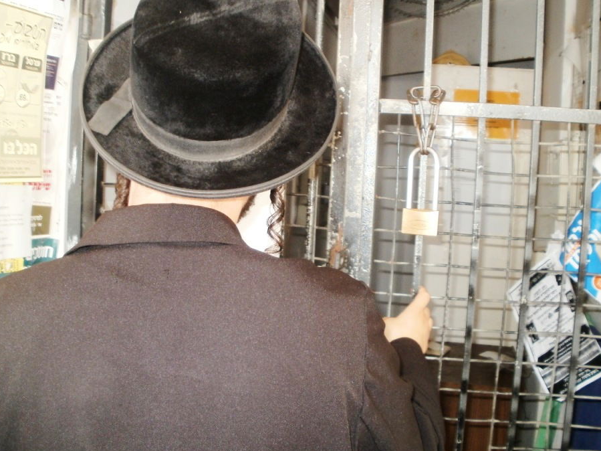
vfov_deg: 35.1
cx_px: 322
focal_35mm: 41
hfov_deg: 45.7
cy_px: 224
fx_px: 712
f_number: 3.5
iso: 160
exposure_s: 1/30
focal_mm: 6.3
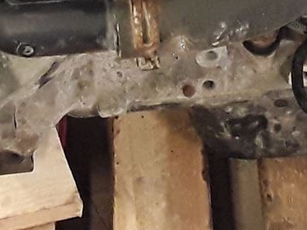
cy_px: -228
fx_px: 1356
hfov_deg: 12.9
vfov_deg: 9.1
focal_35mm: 153
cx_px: 97
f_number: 1.9
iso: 200
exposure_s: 1/50
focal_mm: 2.91
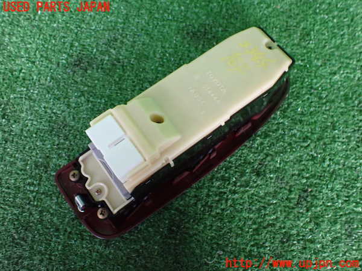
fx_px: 314
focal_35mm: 30
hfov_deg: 60.0
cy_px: 136
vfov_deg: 46.8
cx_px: 181
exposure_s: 1/30
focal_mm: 5.4
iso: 1000
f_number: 2.3
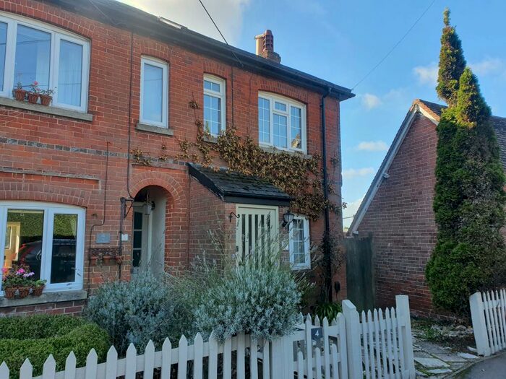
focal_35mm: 26
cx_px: 253
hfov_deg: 67.3
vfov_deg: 53.1
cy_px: 190
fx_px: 380
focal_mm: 4.32
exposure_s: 1/522
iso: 50
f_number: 2.4
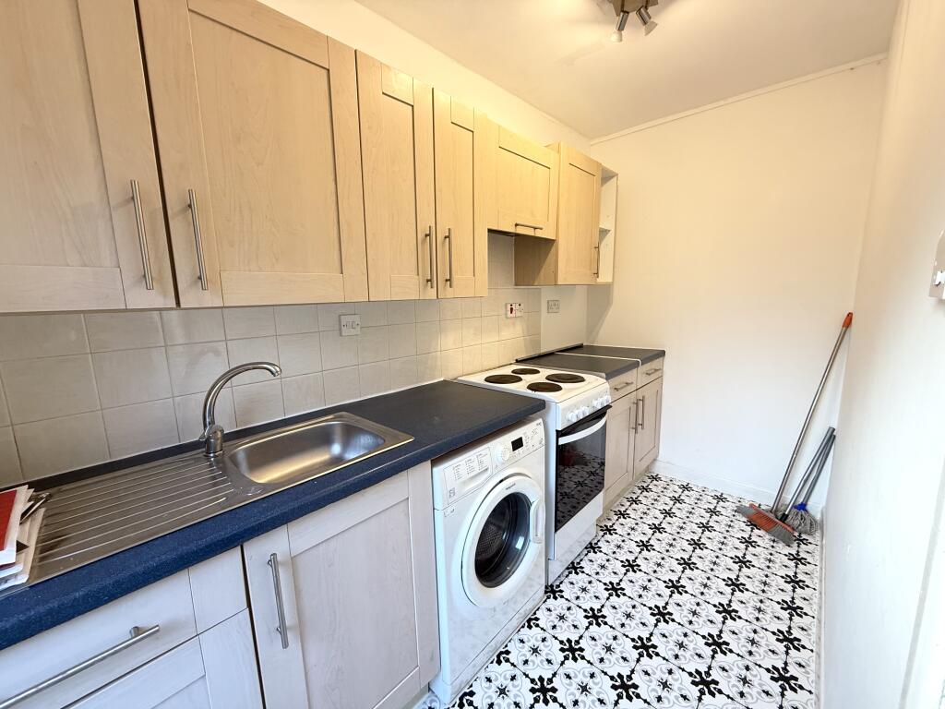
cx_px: 472
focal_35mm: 14
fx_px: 382
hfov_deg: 102.1
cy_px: 354
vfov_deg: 85.7
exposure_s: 1/99
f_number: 2.2
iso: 200
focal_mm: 2.22
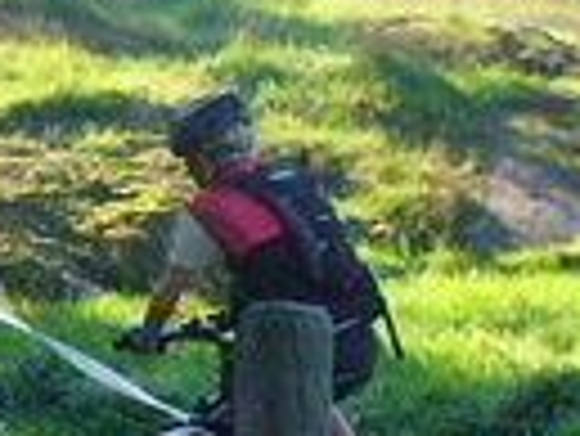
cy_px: 436
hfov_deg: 9.3
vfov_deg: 7.1
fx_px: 3488
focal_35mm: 208
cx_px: -196
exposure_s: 1/320
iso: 400
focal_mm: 6.1
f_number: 5.6
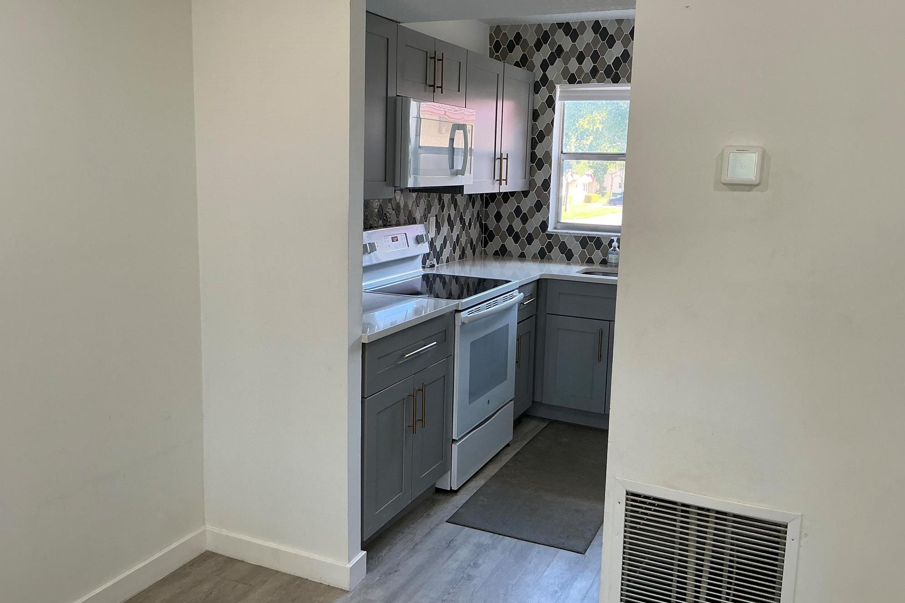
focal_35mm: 30
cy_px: 280
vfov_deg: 43.6
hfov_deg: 61.9
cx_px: 463
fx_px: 754
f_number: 1.8
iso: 64
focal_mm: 3
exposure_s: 1/60
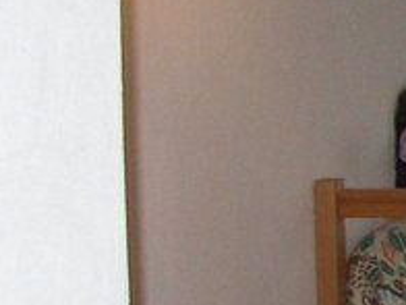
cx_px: 942
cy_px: 172
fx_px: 2334
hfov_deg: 9.0
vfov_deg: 7.5
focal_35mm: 199
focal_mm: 6.3
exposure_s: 1/40
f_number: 3.3
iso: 200
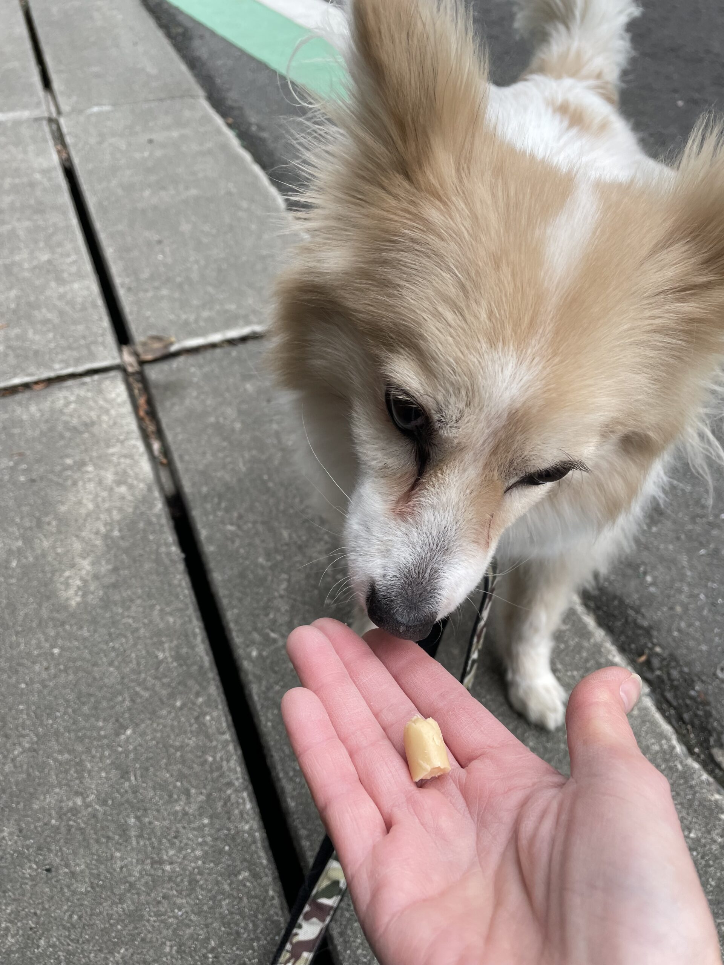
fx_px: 725
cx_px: 362
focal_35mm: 26
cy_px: 482
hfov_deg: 53.1
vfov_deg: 67.3
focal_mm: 4.2
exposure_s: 1/506
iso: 32
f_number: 1.6
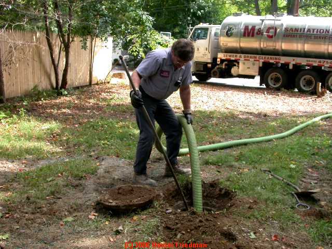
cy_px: 124
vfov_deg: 37.7
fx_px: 364
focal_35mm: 38
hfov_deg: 49.0
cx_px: 166
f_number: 4.2
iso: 100
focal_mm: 7.85
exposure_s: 1/129
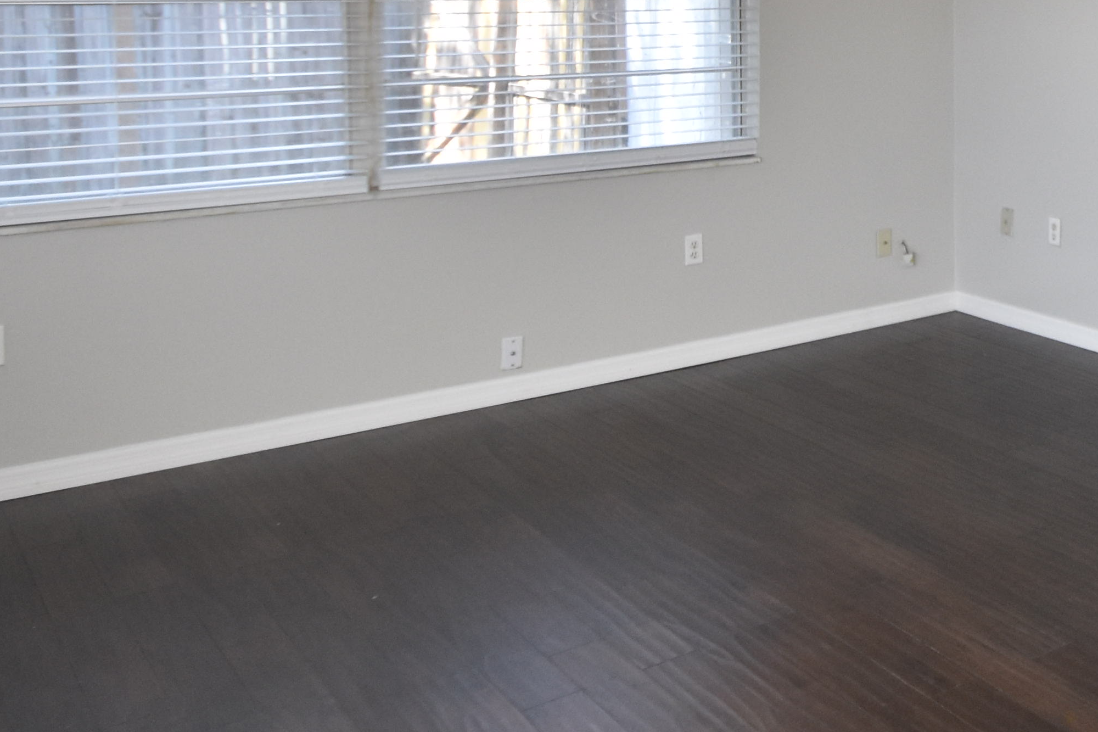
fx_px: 1372
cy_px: 16
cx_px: 1232
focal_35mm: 45
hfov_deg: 36.3
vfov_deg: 28.2
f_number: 3.5
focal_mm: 10
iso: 800
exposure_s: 1/350
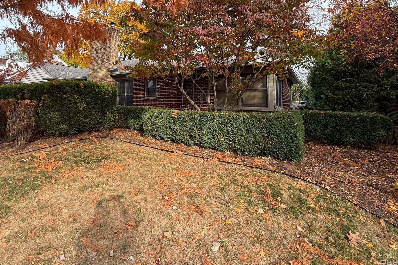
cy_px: 87
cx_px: 182
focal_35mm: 18
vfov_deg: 65.4
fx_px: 199
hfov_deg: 89.8
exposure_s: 1/253
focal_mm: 2.22
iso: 64
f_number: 2.2
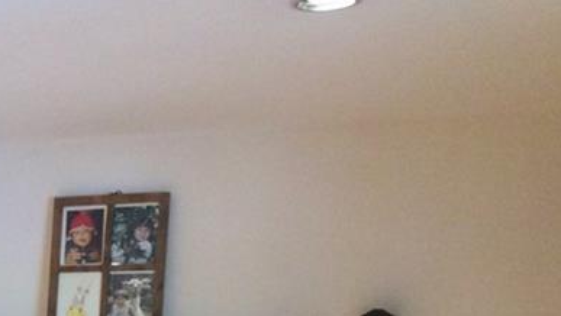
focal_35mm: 92
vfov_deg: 12.3
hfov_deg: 21.3
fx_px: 1369
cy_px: 528
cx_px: -132
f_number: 2.4
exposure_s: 1/24
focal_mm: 3.3
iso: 80
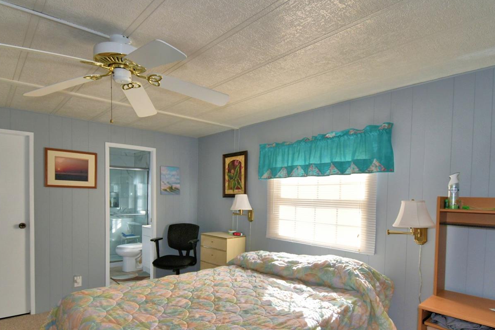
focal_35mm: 20
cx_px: 252
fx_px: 275
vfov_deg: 60.9
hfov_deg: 84.0
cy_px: 210
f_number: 4.5
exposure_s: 1/50
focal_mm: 10
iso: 200
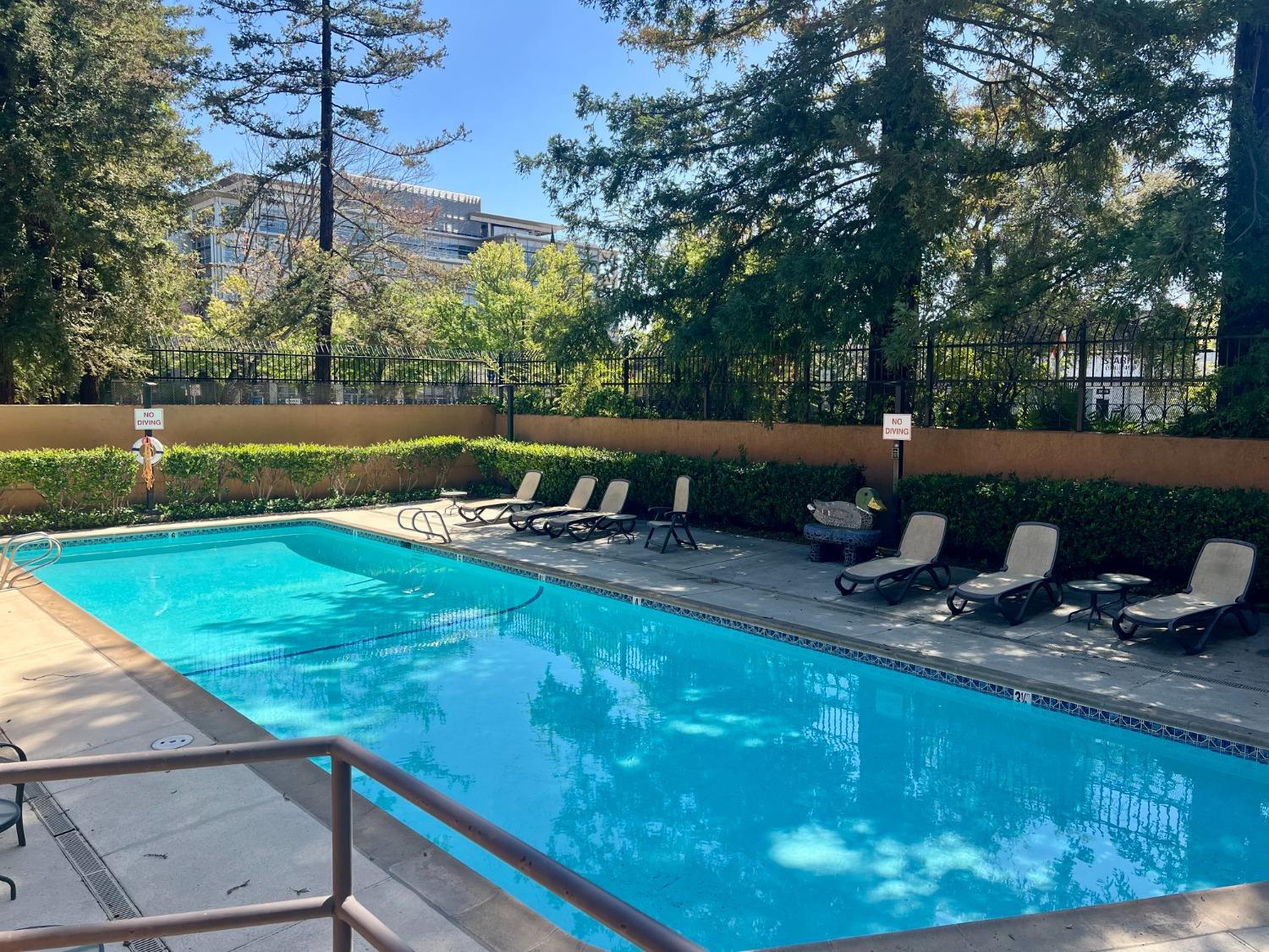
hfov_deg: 67.3
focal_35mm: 26
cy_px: 476
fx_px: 953
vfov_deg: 53.1
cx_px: 634
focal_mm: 5.7
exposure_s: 1/1468
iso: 50
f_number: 1.5
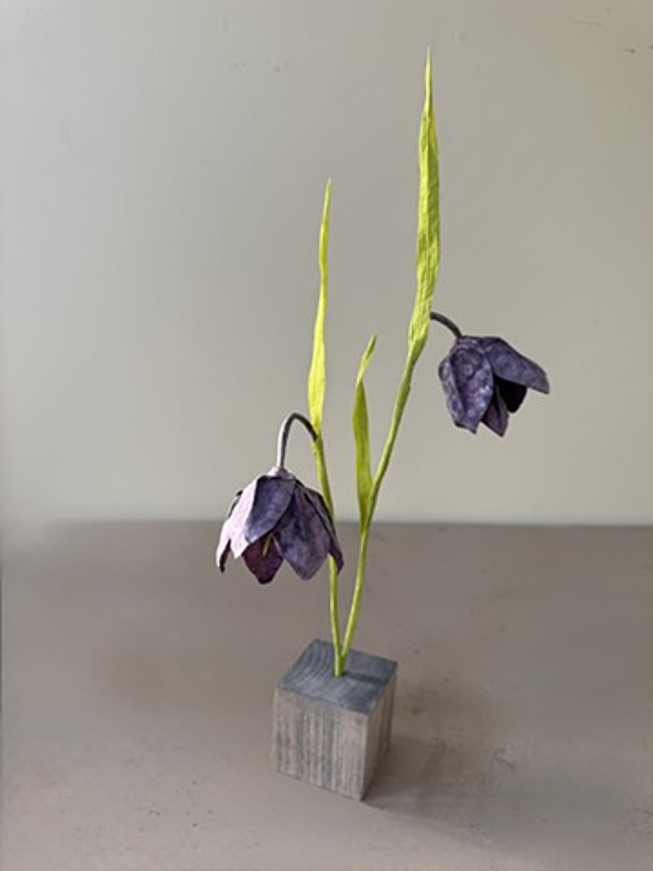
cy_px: 436
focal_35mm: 24
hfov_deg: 56.8
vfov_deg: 71.6
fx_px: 604
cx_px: 326
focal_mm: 6.8
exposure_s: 1/121
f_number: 1.8
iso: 64
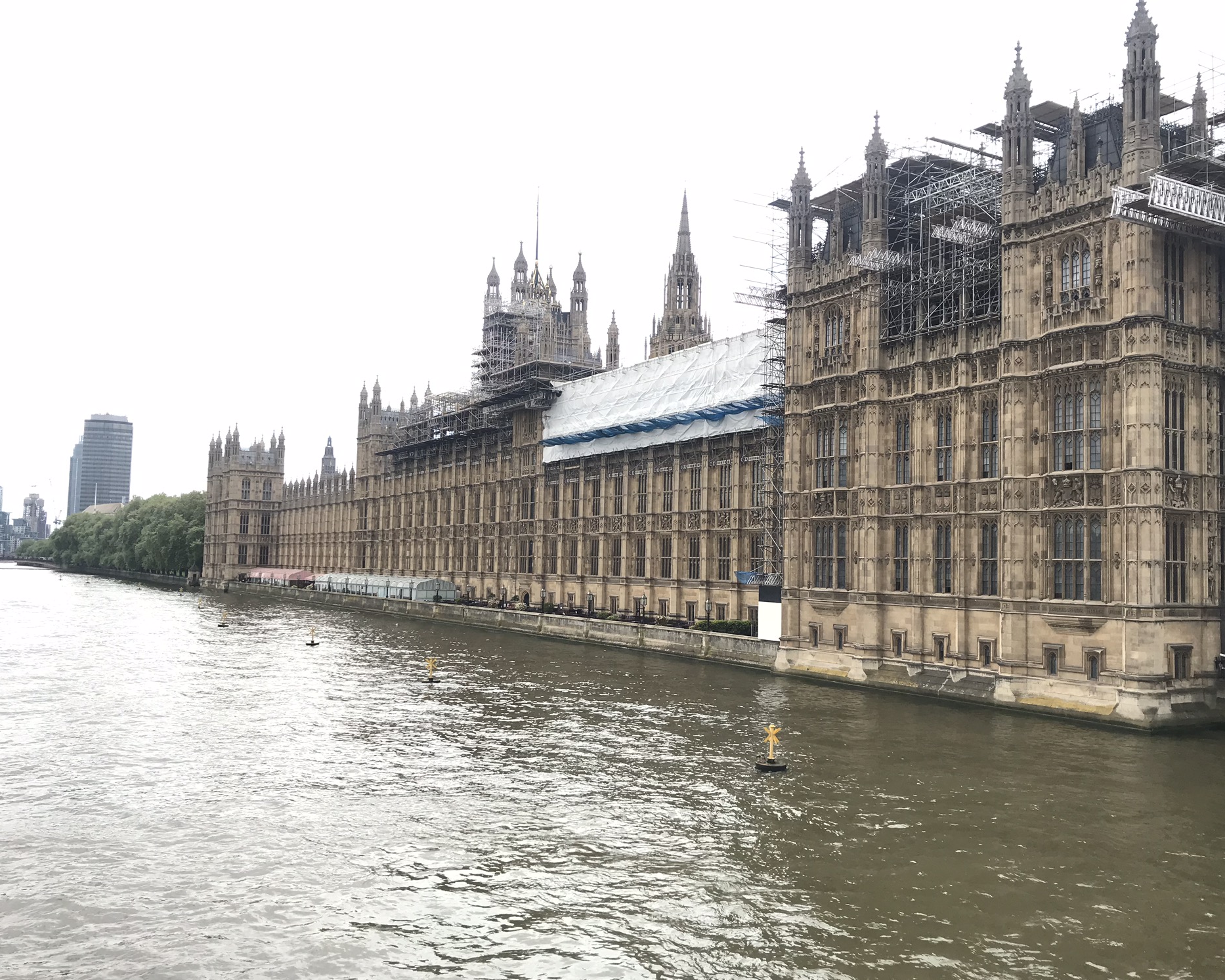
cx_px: 638
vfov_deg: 48.5
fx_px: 1088
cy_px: 503
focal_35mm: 30
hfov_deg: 58.7
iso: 20
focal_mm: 3.99
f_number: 1.8
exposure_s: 1/1330
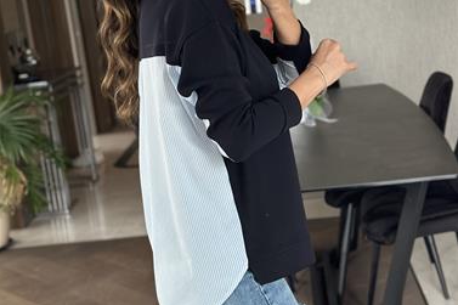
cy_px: 131
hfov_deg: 30.1
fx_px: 852
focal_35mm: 67
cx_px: 228
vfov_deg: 20.3
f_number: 1.78
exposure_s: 1/40
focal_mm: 6.86
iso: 400
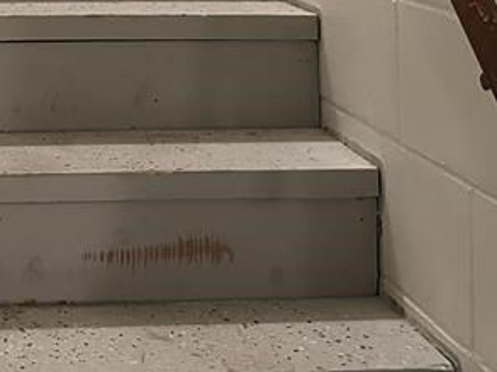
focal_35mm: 84
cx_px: -17
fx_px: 1205
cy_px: -194
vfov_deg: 16.0
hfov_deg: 22.3
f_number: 1.78
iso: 800
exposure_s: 1/60
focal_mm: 6.86
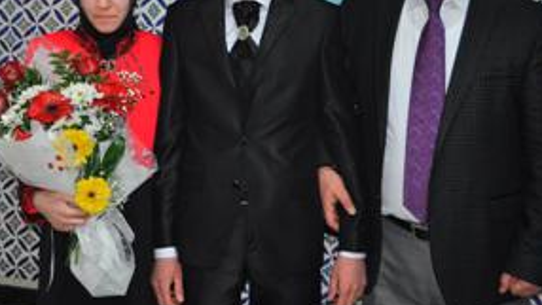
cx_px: 233
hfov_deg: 35.4
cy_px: 97
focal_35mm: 59
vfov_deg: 20.3
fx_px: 848
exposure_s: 1/60
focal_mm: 24
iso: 800
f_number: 4
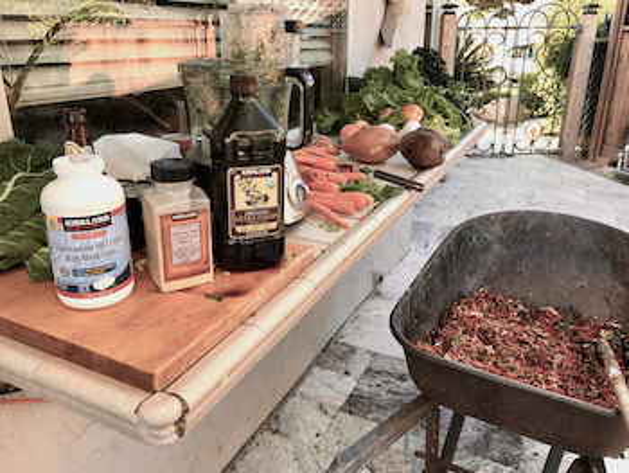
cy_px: 236
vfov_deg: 49.8
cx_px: 314
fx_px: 509
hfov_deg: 63.4
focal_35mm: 28
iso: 20
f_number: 1.8
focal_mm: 3.99
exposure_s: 1/166
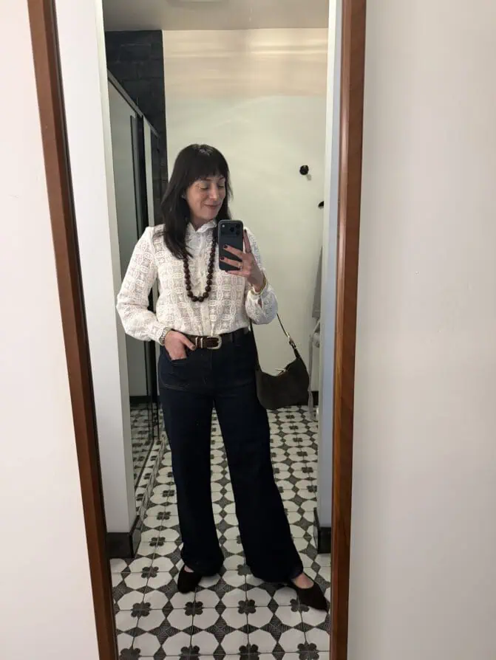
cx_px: 248
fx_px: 458
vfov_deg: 71.6
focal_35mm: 24
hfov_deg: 56.8
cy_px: 330
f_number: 1.78
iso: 640
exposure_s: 1/40
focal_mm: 6.76
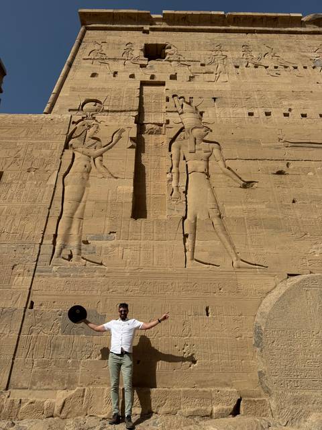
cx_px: 161
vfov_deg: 71.6
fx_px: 298
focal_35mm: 24
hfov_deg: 56.8
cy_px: 215
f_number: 1.78
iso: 80
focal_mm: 6.76
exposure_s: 1/9091
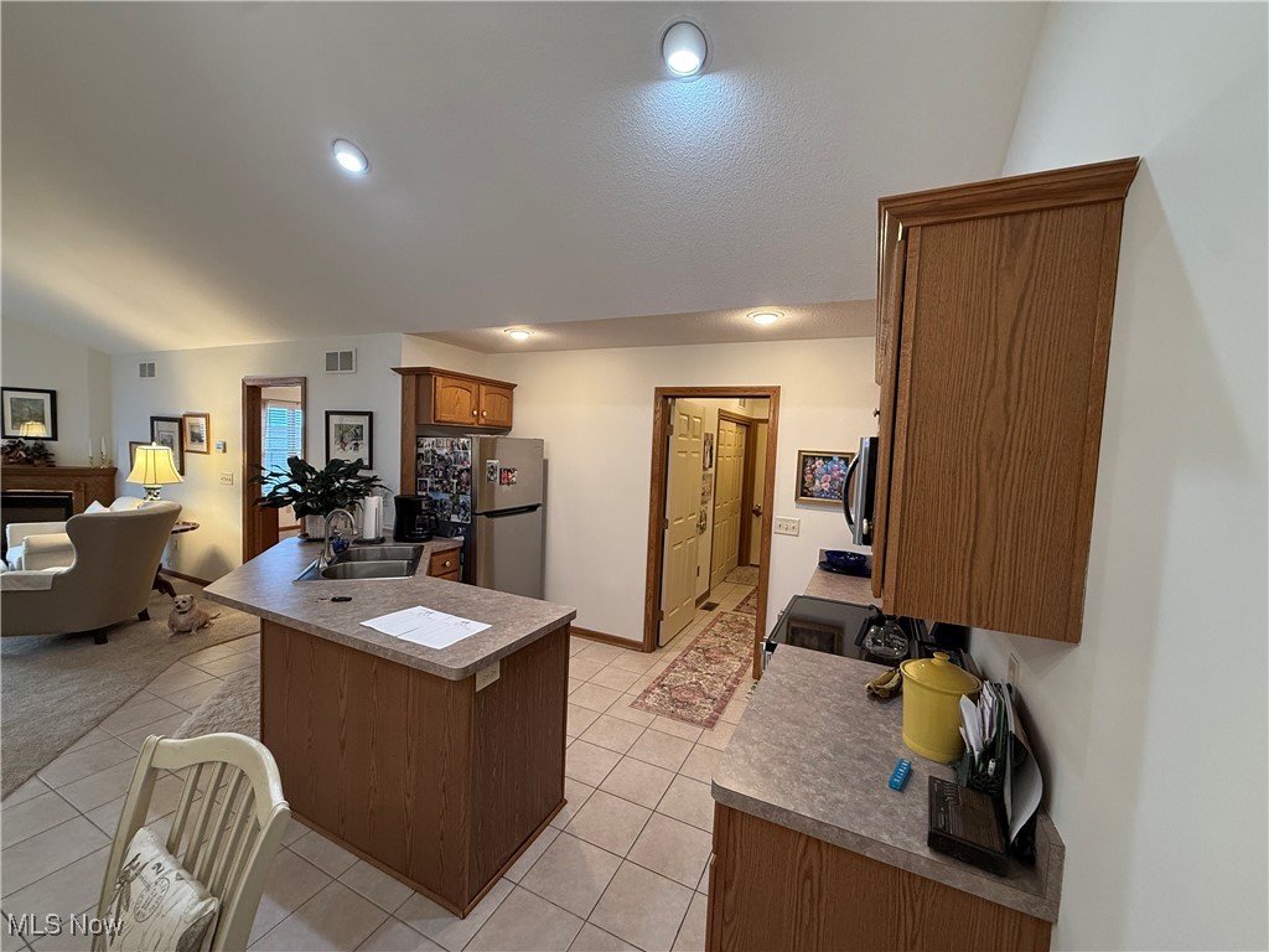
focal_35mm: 14
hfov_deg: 102.1
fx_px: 513
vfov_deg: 85.7
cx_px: 634
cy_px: 476
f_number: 2.2
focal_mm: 2.22
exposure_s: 1/60
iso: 200
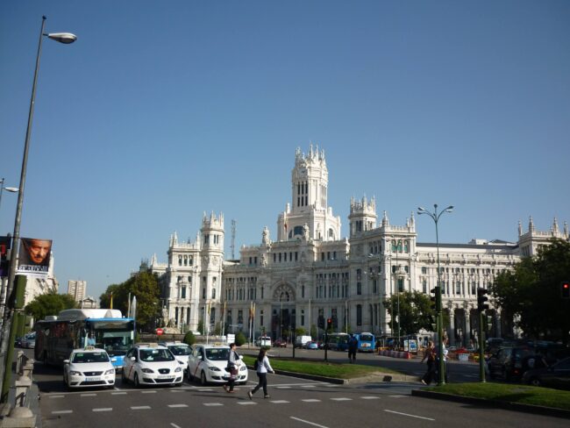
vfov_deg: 43.0
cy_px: 214
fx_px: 544
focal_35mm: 33
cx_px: 285
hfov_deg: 55.3
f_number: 8
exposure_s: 1/200
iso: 80
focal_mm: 5.5
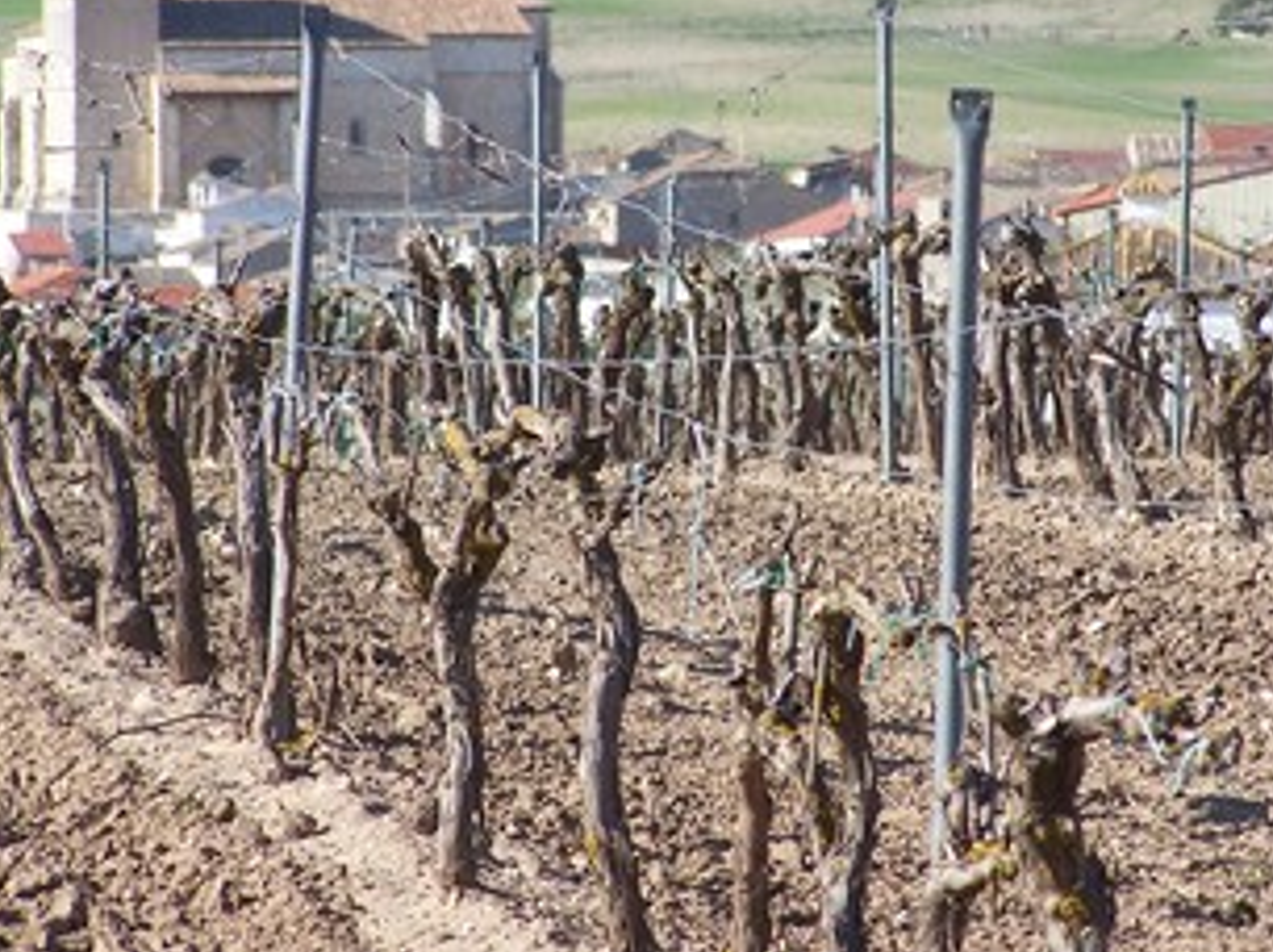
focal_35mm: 440
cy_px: 332
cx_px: 822
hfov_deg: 4.5
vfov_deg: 3.4
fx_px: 16162
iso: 80
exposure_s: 1/750
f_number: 3.6
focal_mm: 44.4
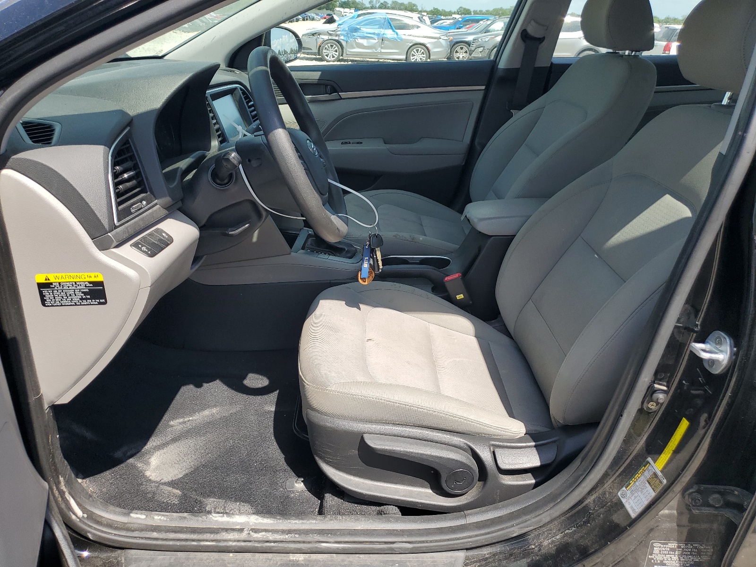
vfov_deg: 53.1
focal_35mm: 26
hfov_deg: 67.3
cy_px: 284
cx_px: 378
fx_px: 568
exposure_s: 1/1429
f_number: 1.5
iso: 50
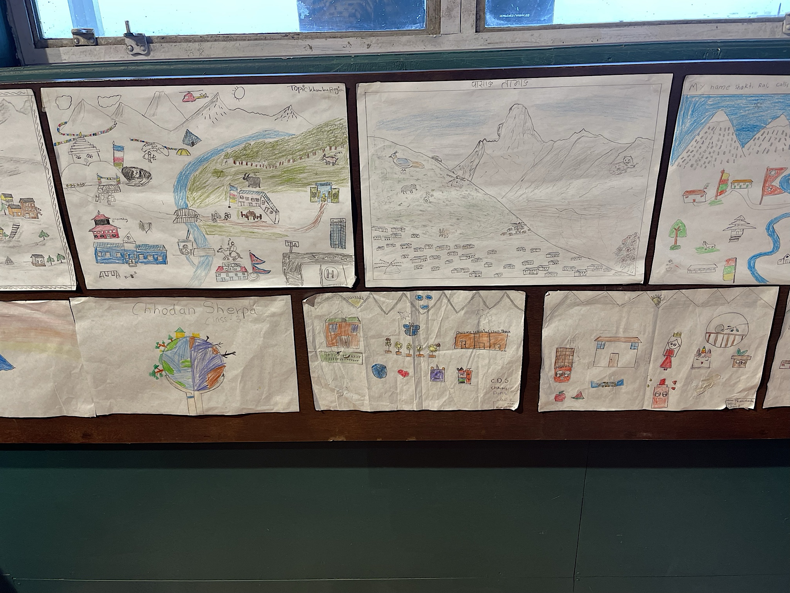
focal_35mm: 26
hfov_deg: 67.3
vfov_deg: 53.1
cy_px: 296
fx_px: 593
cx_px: 395
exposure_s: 1/100
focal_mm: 4.2
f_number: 1.6
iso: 50
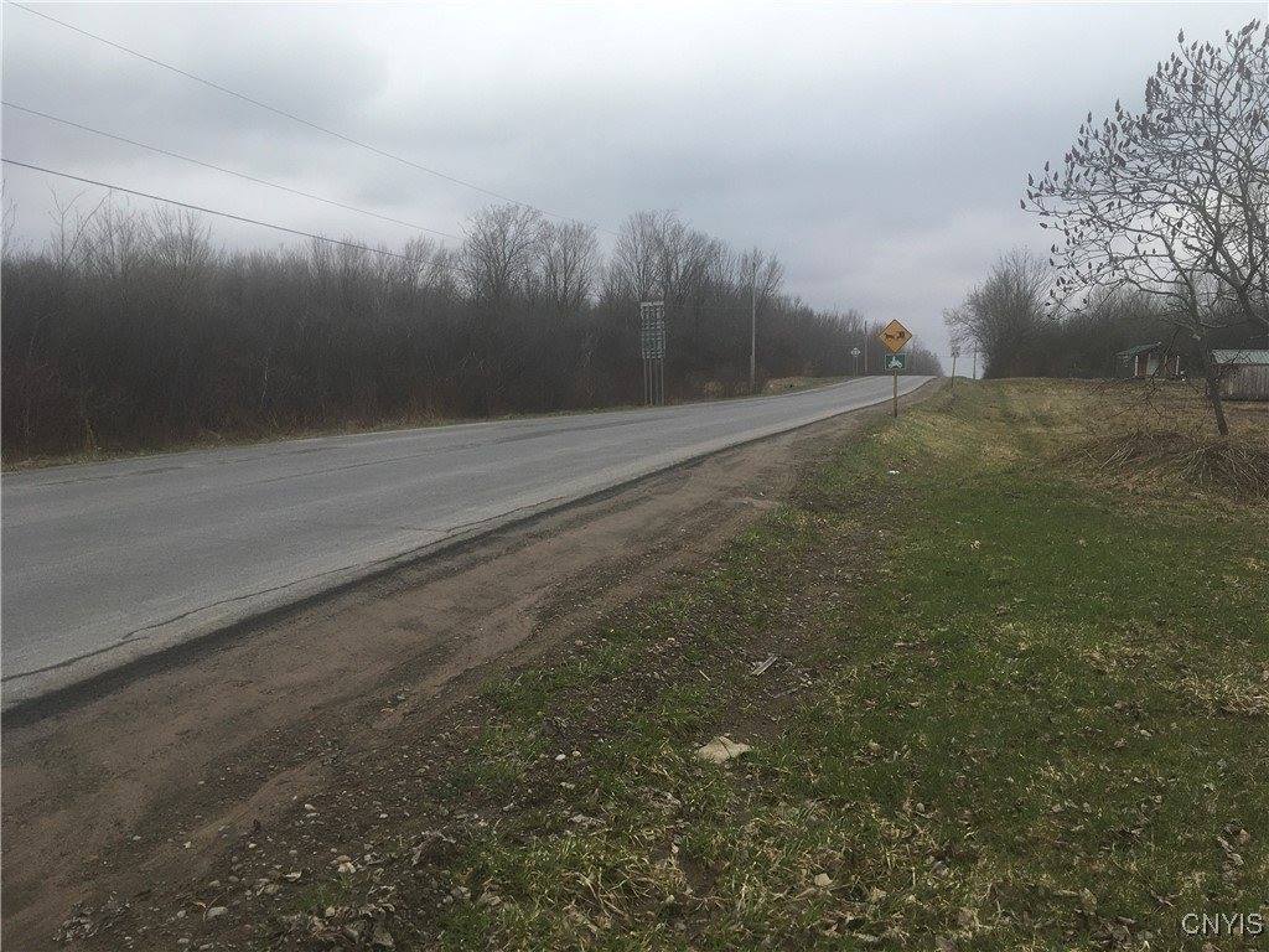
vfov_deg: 48.2
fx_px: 1063
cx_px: 634
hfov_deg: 61.7
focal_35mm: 29
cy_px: 476
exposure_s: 1/1832
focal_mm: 4.15
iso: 25
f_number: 2.2
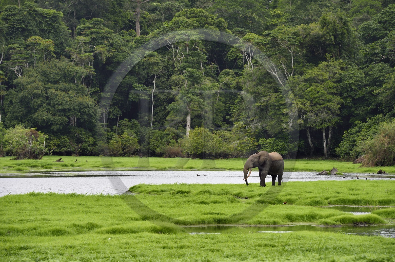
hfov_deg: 10.3
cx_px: 198
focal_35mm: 200
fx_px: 2193
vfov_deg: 6.9
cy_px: 131
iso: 800
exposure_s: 1/320
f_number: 11
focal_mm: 200
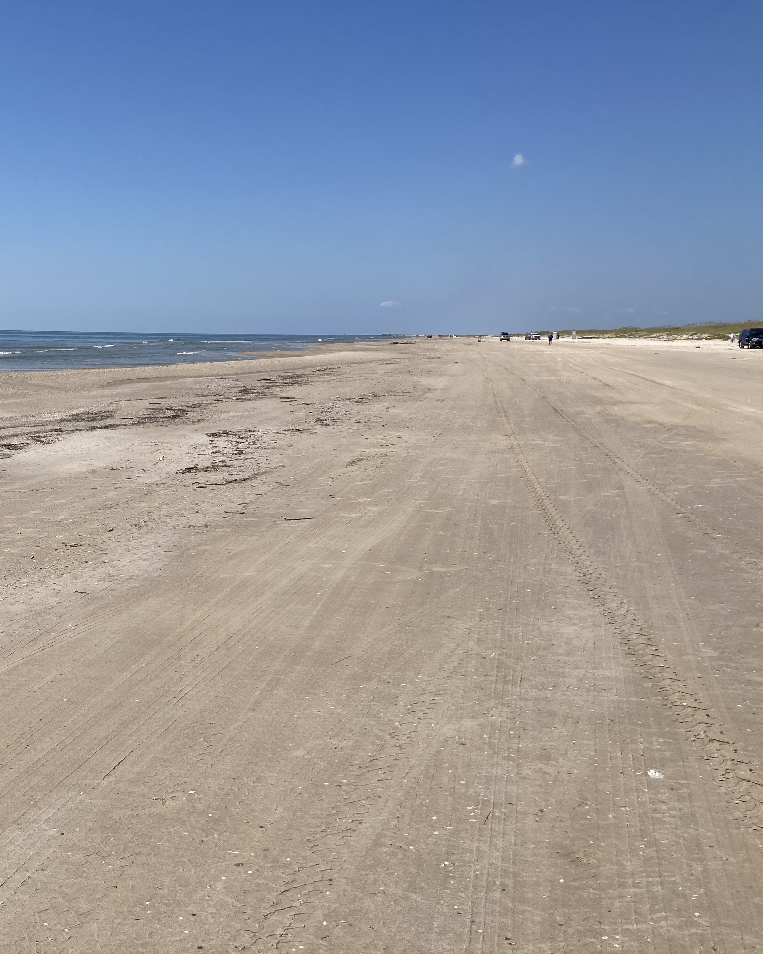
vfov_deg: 49.1
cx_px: 151
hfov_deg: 38.6
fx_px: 1044
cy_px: 474
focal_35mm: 37
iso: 25
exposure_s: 1/4367
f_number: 1.8
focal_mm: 3.99
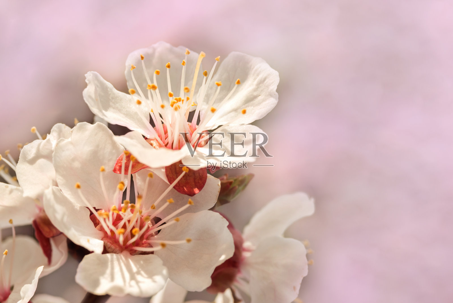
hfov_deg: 11.4
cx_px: 226
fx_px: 2266
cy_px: 152
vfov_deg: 7.6
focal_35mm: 180
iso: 800
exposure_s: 1/500
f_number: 22
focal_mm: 180
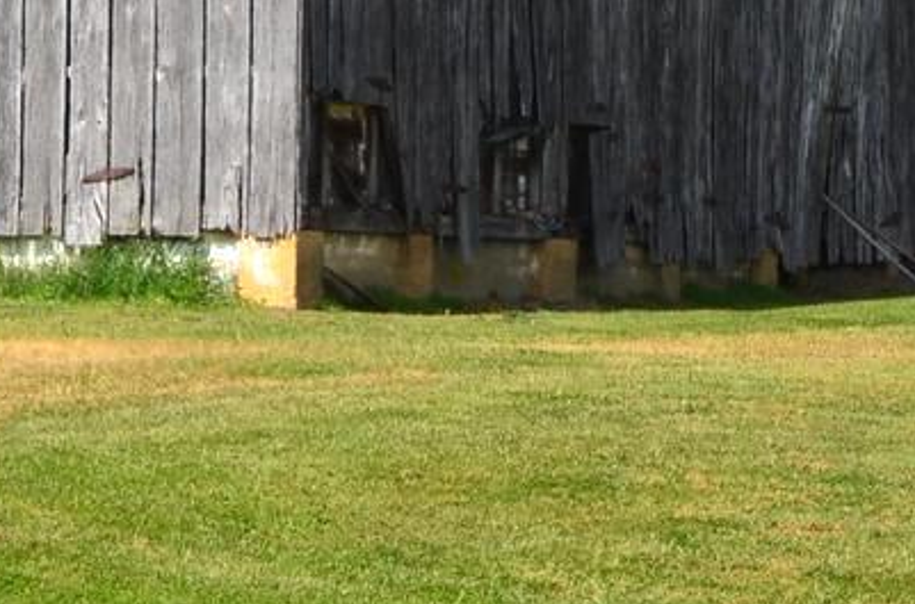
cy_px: -176
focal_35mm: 184
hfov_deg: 11.0
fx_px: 4664
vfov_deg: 7.3
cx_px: -214
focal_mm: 24
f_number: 10
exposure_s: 1/320
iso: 200
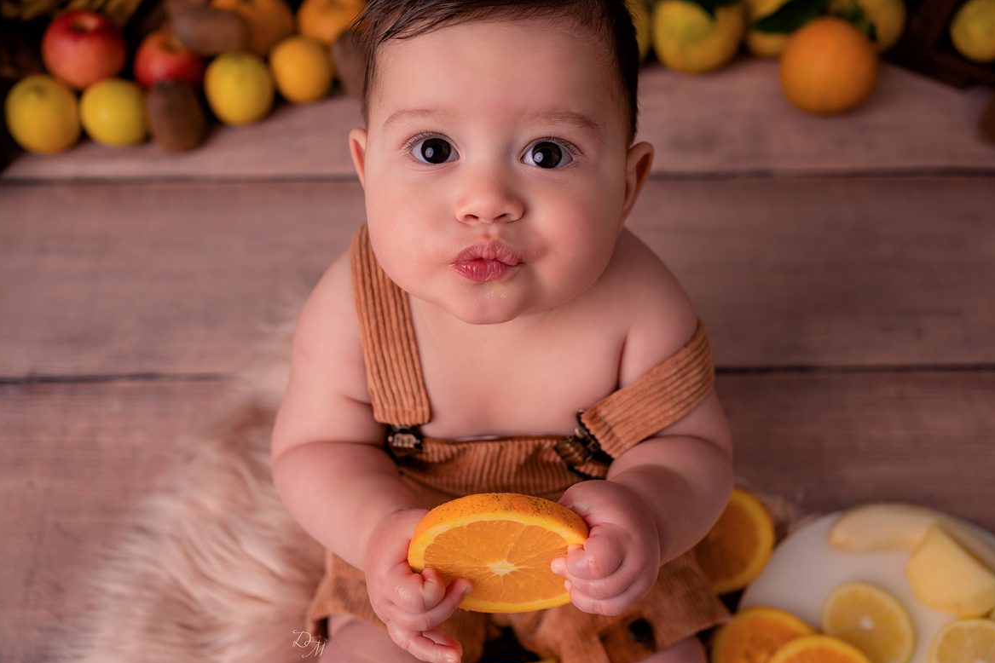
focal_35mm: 36
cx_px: 507
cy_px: 326
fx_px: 995
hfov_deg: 53.1
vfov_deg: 36.9
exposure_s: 1/160
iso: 160
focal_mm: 35
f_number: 4
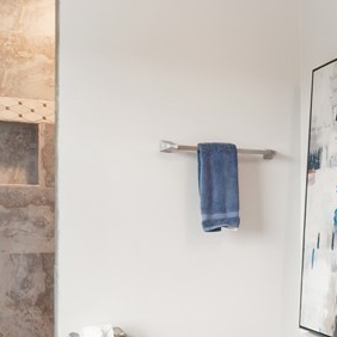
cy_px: 220
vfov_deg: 37.2
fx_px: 496
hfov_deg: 36.4
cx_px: 264
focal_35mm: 45
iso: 200
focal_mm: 7
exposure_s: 1/4
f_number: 7.1
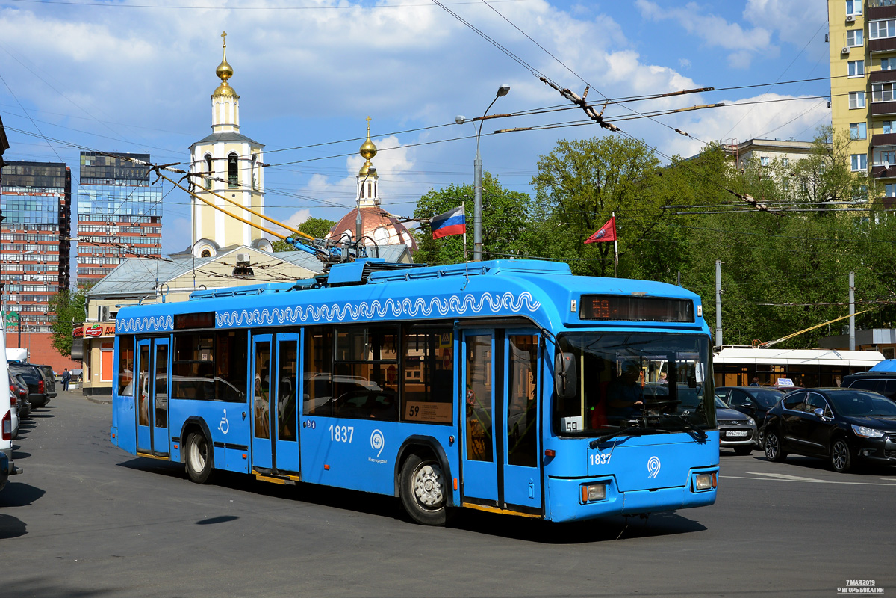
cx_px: 448
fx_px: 1120
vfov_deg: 29.9
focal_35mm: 45
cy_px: 299
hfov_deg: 43.6
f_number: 6.3
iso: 200
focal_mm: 30
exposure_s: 1/1000
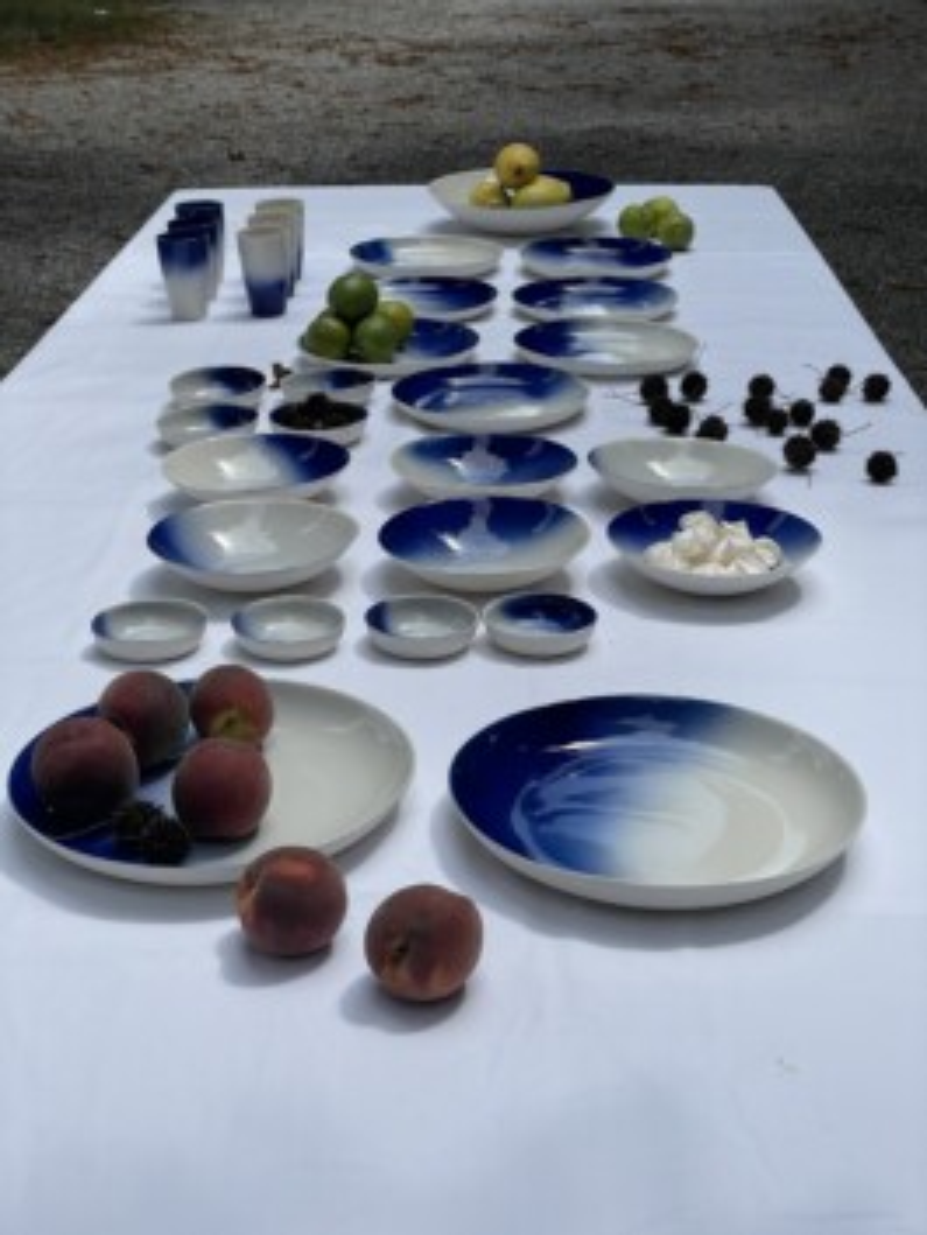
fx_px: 1856
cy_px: 618
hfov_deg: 28.0
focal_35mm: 52
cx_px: 464
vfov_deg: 36.8
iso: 32
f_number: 2
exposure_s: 1/2660
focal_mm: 6
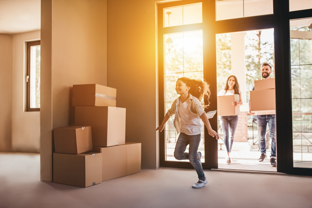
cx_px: 156
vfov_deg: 37.9
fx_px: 303
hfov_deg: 54.4
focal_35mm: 35
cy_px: 104
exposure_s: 1/640
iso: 800
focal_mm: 35
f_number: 2.5
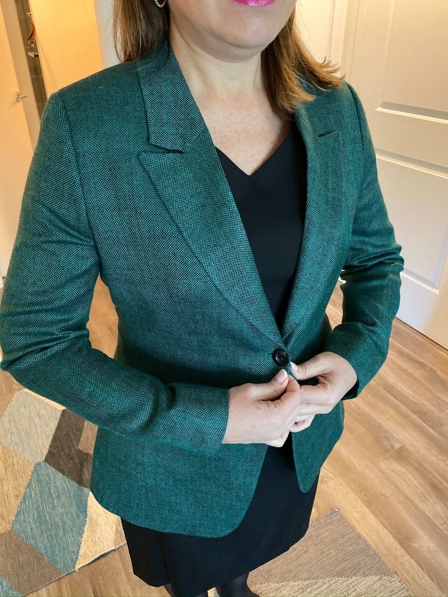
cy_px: 298
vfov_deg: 67.3
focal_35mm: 26
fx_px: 449
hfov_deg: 53.1
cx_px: 224
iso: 640
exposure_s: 1/30
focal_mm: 4.25
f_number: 1.8
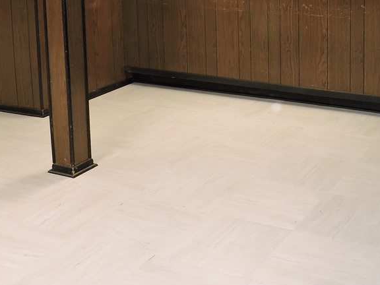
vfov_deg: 23.4
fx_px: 659
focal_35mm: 60
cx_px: 292
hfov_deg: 31.5
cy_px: -3
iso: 200
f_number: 3
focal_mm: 4.3
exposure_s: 1/30
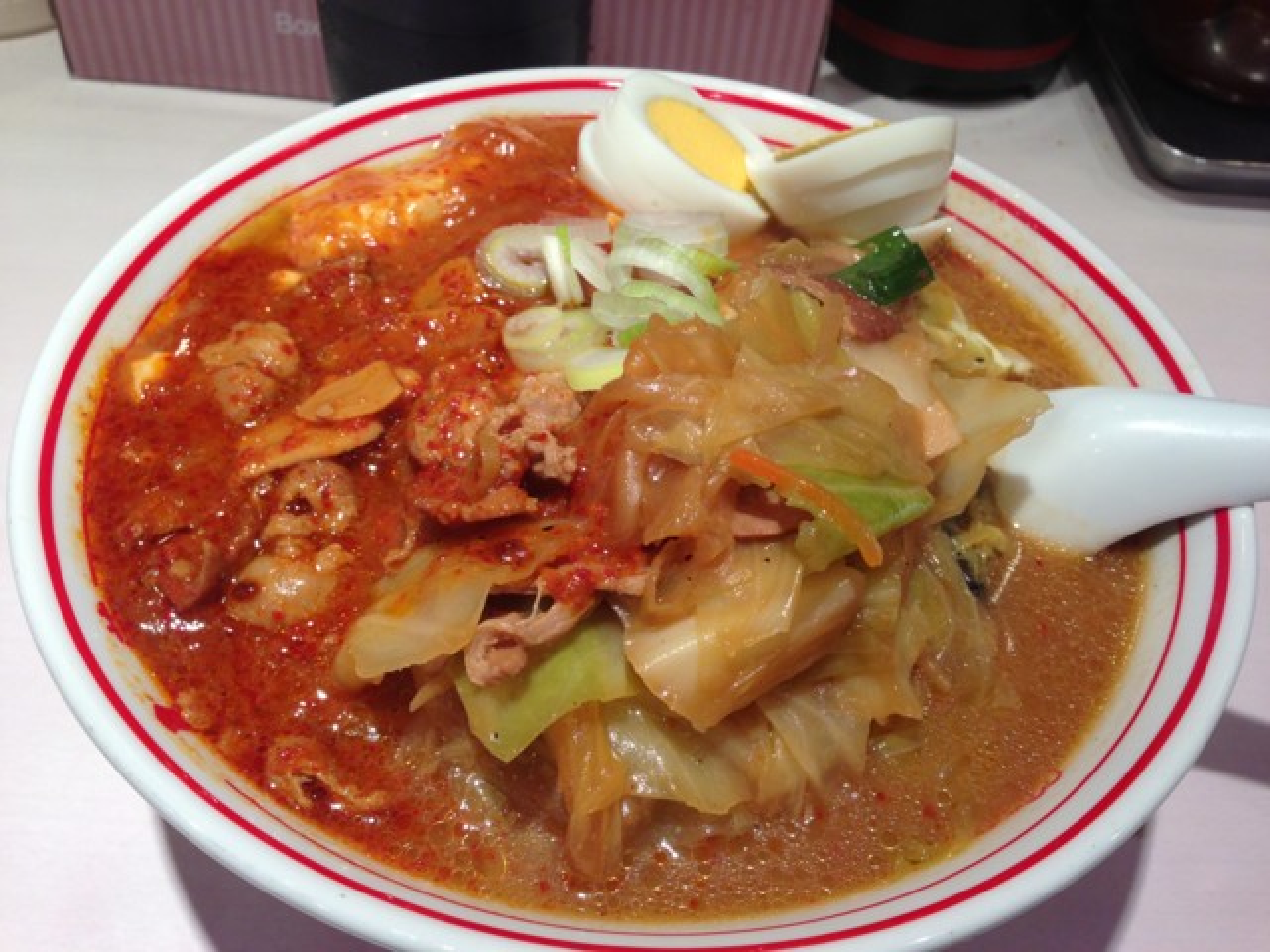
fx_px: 1211
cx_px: 635
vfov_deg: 42.9
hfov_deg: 55.4
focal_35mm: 33
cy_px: 476
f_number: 2.4
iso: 50
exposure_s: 1/40
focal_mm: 4.13
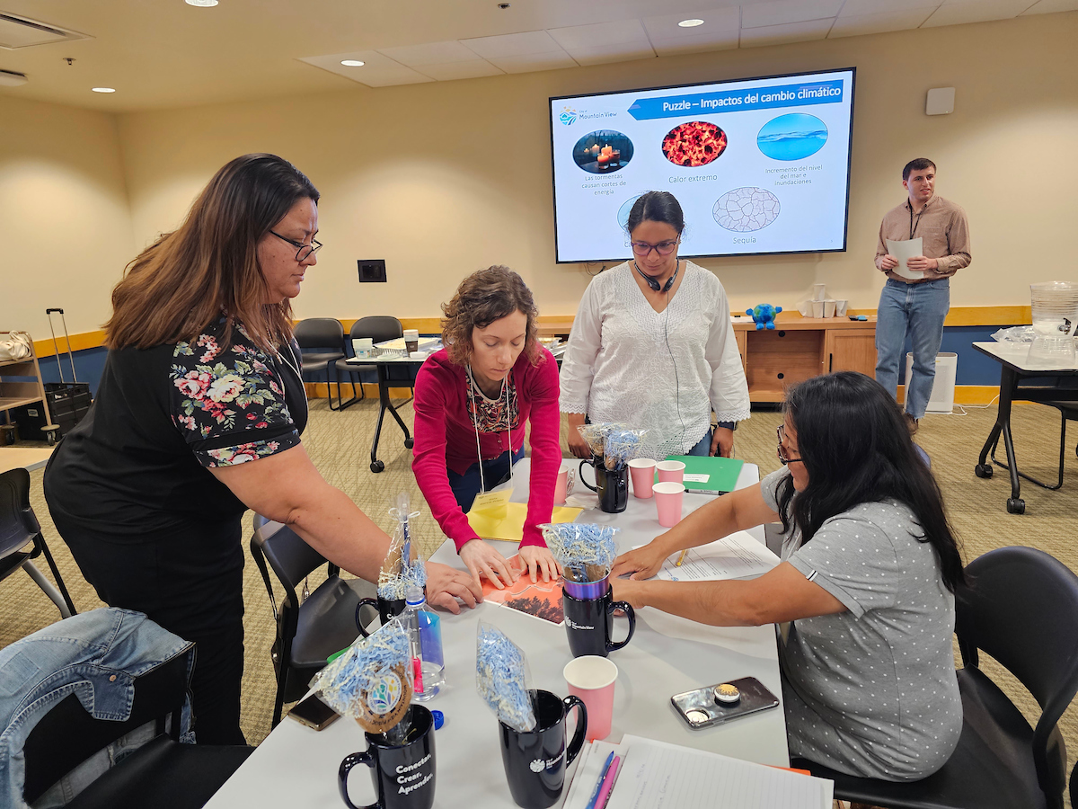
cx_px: 539
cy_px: 404
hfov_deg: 73.9
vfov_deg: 58.9
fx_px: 716
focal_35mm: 23
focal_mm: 6.3
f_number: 1.7
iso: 500
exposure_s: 1/170
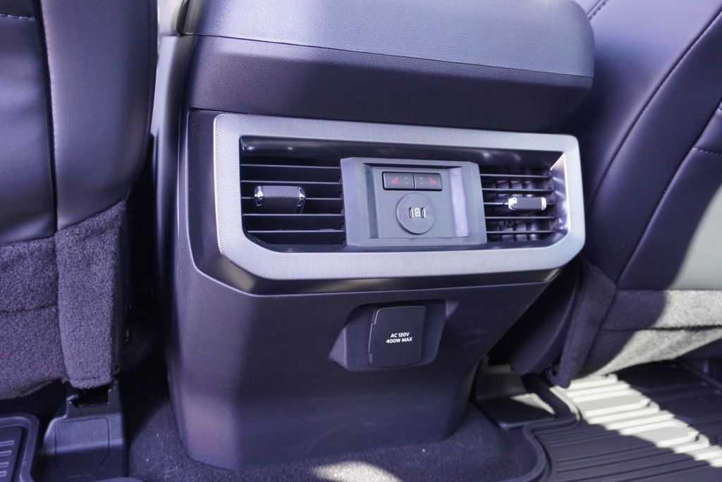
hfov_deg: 64.5
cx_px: 361
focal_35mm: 28
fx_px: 572
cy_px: 241
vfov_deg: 45.7
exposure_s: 1/60
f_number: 4
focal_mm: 19
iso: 1000
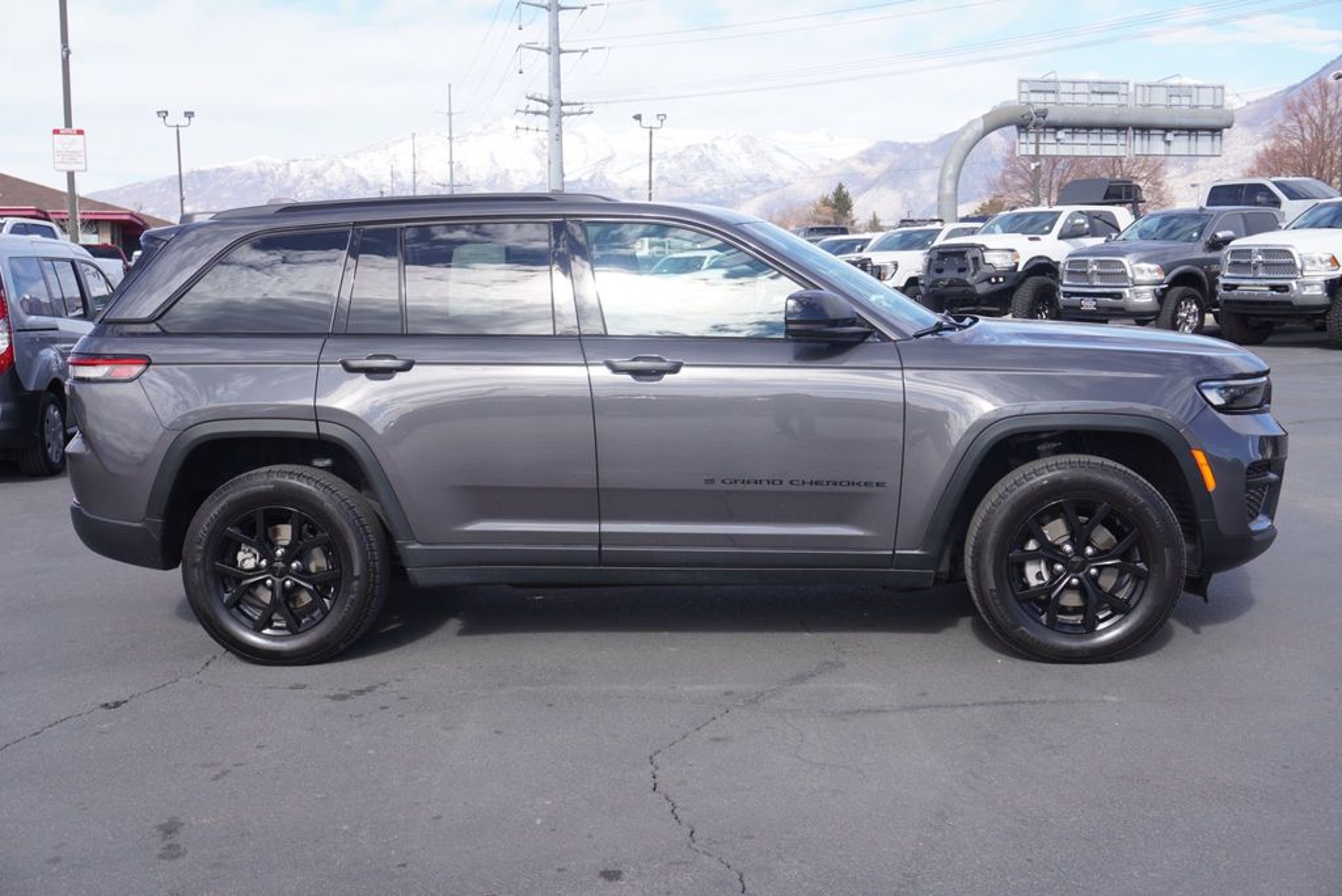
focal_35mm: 40
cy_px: 448
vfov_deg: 33.1
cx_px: 671
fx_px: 1511
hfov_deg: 47.9
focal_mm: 27
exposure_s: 1/160
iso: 100
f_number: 7.1
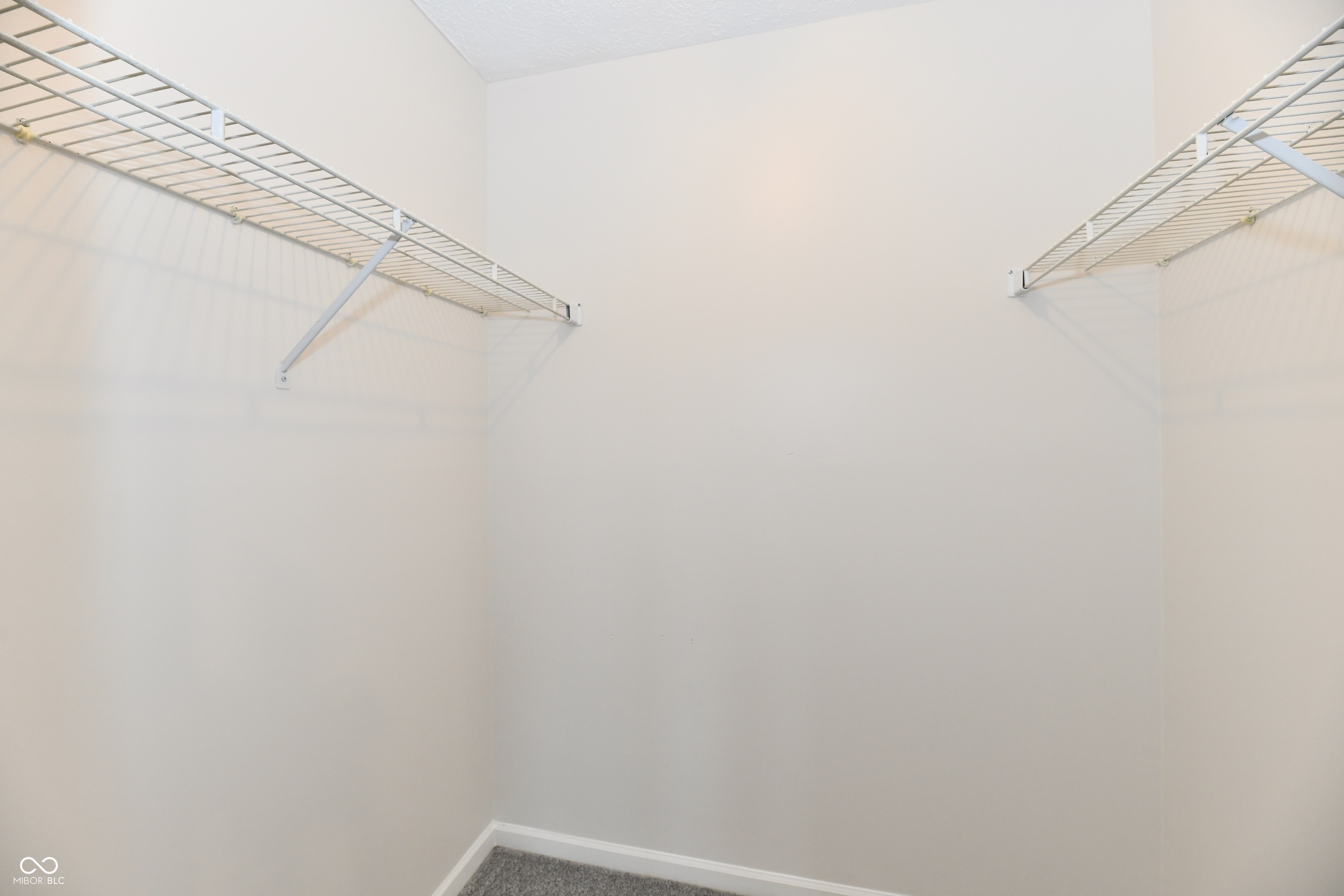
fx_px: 523
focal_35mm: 14
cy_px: 448
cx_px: 672
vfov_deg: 81.2
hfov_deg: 104.3
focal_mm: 14
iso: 640
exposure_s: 1/60
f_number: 6.3
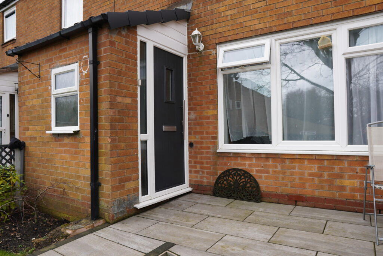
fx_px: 255
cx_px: 192
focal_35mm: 24
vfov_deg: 53.1
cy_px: 128
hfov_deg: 73.7
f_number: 4
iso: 160
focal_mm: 16
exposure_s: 1/160
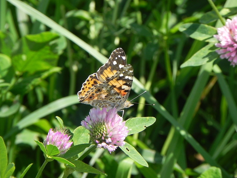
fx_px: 2998
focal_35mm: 438
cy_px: 88
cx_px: 120
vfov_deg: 3.4
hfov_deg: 4.5
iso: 160
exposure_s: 1/326
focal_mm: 75.7
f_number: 5.6
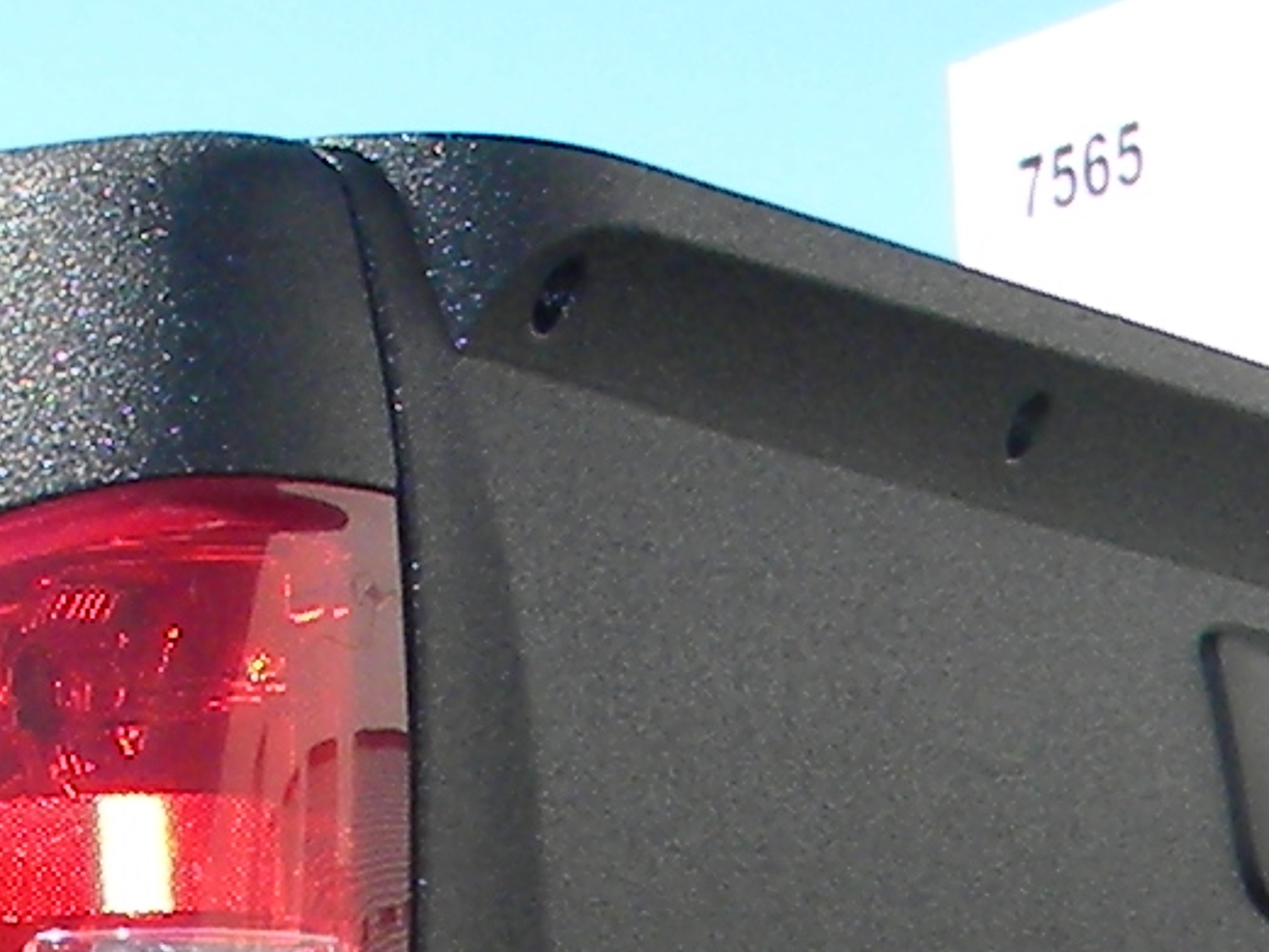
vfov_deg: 7.4
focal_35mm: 196
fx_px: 7187
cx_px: -1734
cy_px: 1505
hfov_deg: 9.1
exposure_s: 1/657
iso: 110
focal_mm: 5
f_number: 3.5
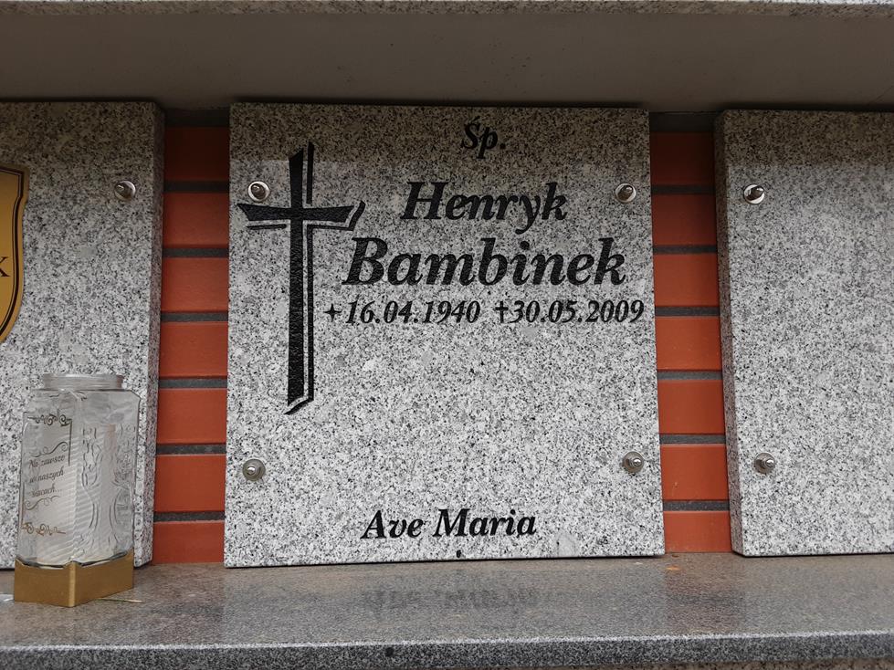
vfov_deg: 49.7
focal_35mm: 28
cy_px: 335
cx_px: 447
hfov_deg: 63.5
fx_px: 723
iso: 40
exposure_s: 1/292
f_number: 1.9
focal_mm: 2.9
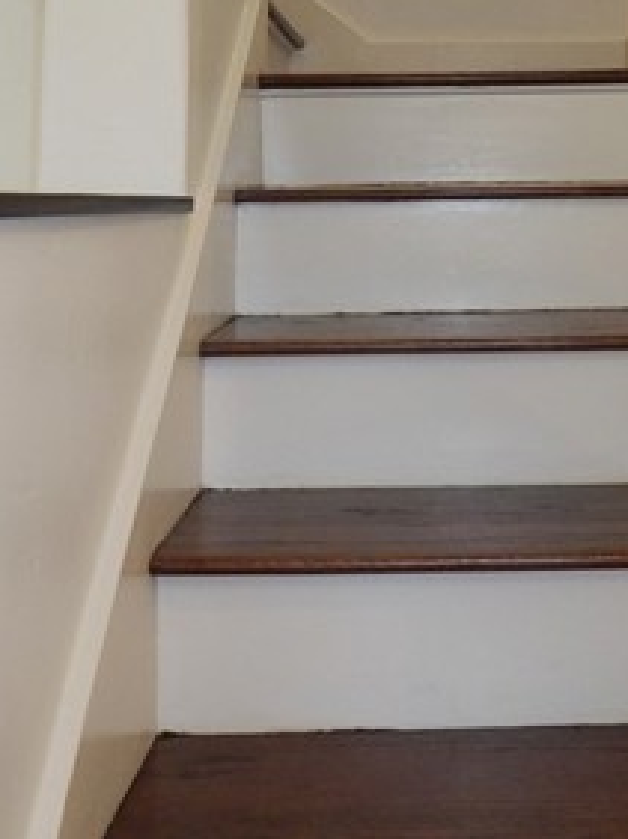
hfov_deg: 28.6
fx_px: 1211
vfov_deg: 35.6
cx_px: 470
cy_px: 60
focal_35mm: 50
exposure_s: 1/30
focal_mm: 4
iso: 200
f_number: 3
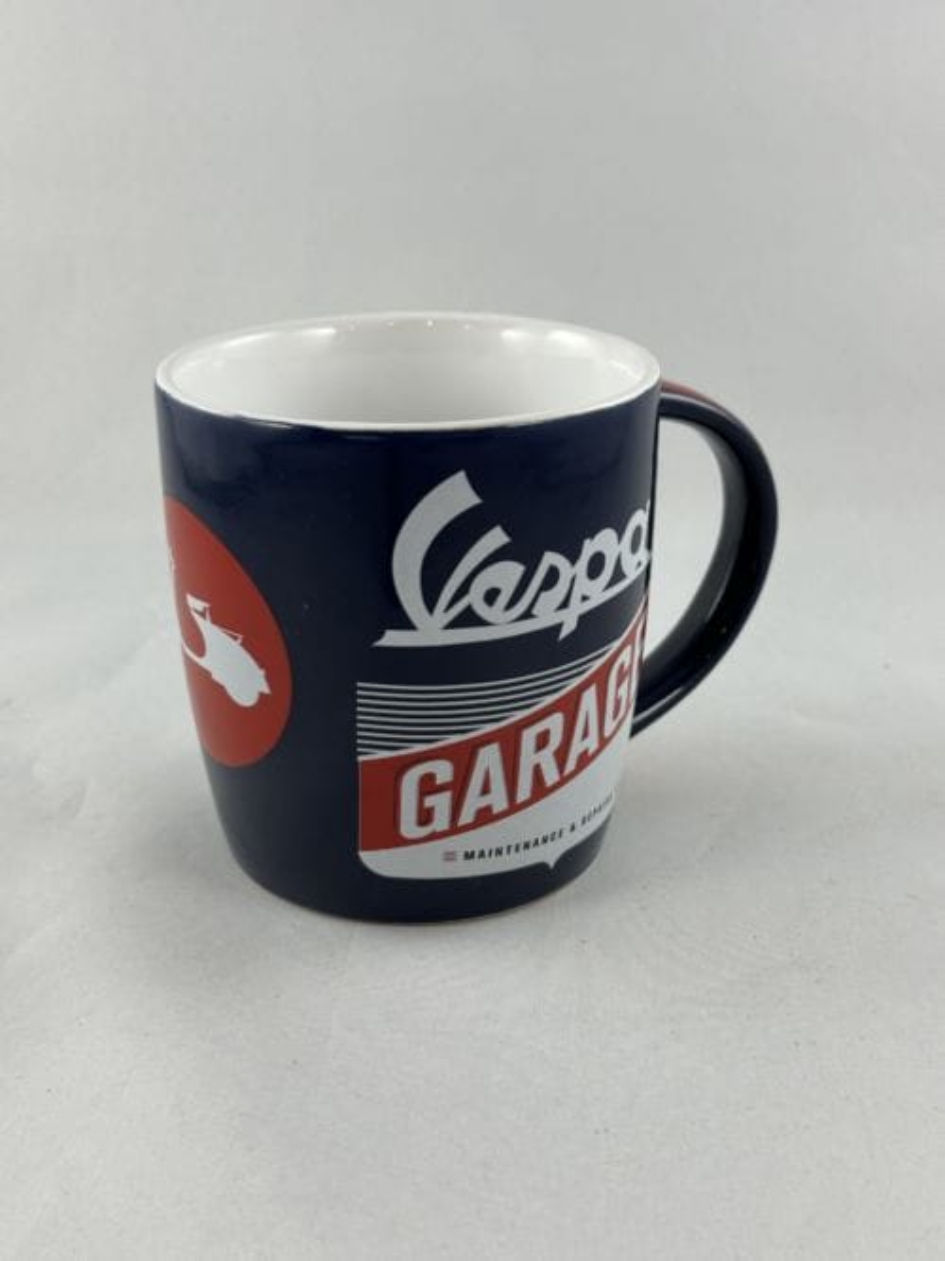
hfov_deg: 30.3
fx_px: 1748
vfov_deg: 39.7
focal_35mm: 48
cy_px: 630
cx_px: 472
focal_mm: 6.86
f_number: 1.78
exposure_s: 1/100
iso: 64
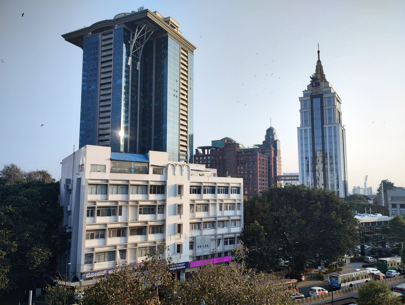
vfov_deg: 49.9
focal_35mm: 28
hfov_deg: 63.4
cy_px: 152
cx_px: 202
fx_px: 328
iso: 100
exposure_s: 1/349
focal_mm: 4.27
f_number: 1.8
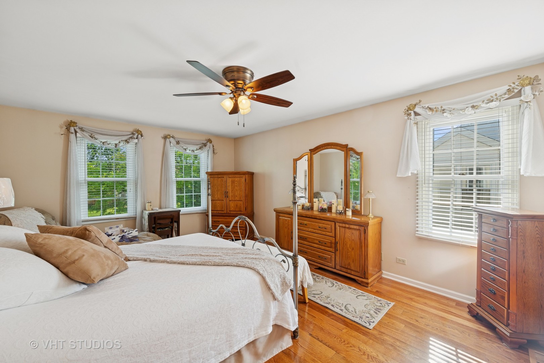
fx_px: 212
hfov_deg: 104.3
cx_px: 272
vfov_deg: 81.2
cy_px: 182
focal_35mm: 14
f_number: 9
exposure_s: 1/13
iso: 200
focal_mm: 14
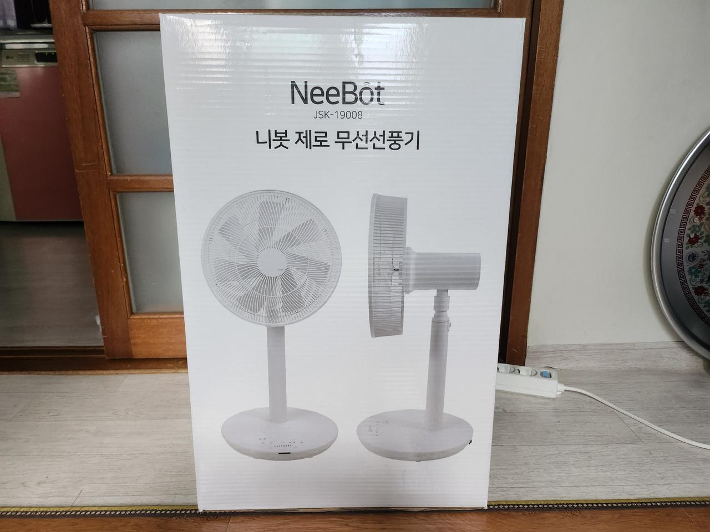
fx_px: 492
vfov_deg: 56.8
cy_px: 266
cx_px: 355
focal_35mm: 24
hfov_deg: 71.6
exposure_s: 1/120
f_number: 1.8
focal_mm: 5
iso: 800
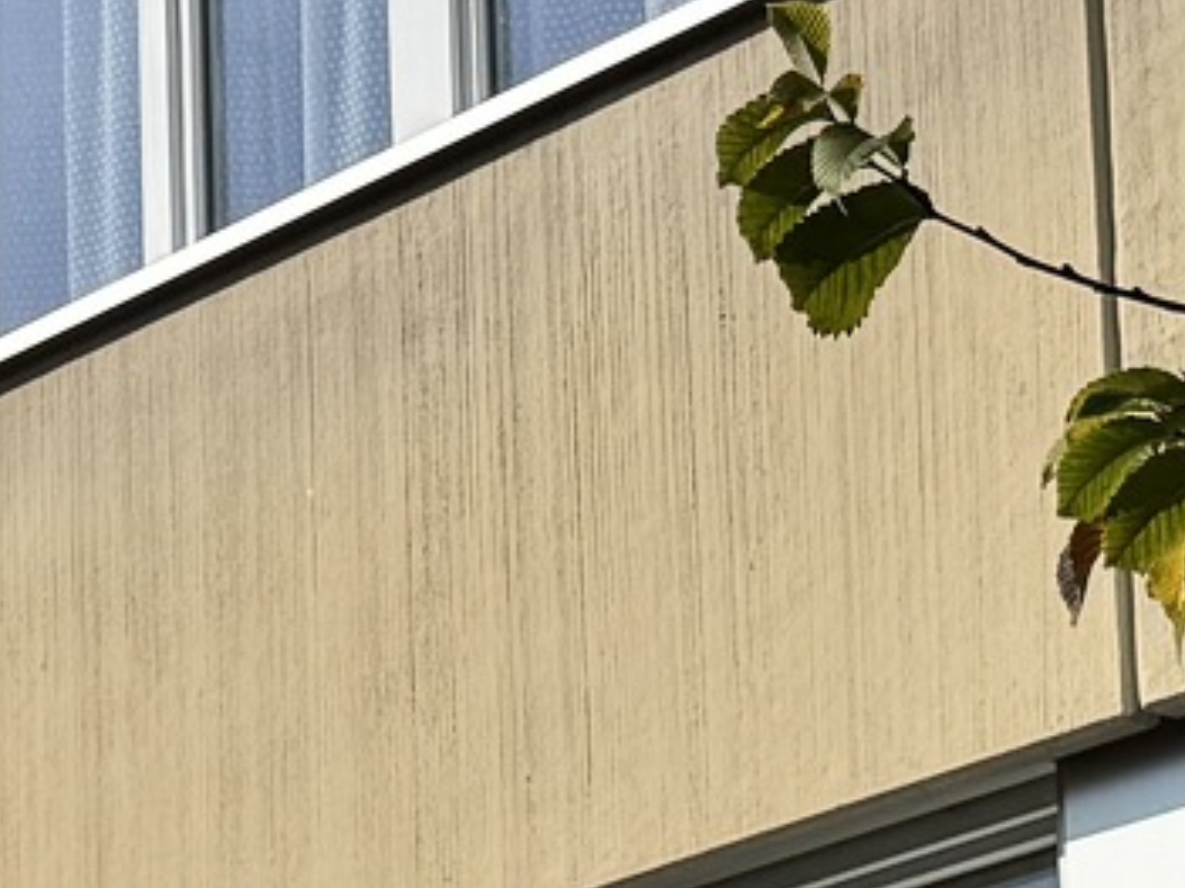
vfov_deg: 8.1
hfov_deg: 9.5
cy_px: 1790
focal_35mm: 175
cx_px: -2073
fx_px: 5989
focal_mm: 6.76
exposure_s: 1/7092
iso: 80
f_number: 1.78
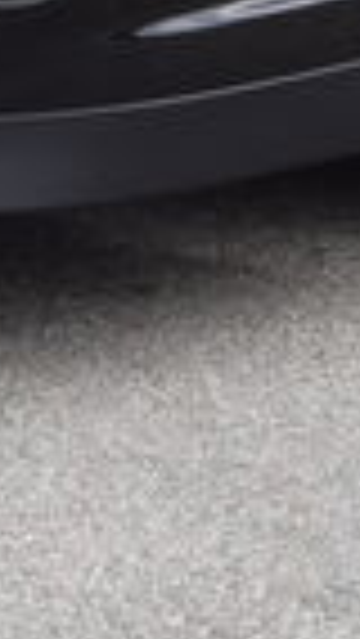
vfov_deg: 6.1
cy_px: -742
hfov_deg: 3.6
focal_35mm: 341
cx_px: 288
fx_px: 5780
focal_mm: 30
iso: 280
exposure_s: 1/250
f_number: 8
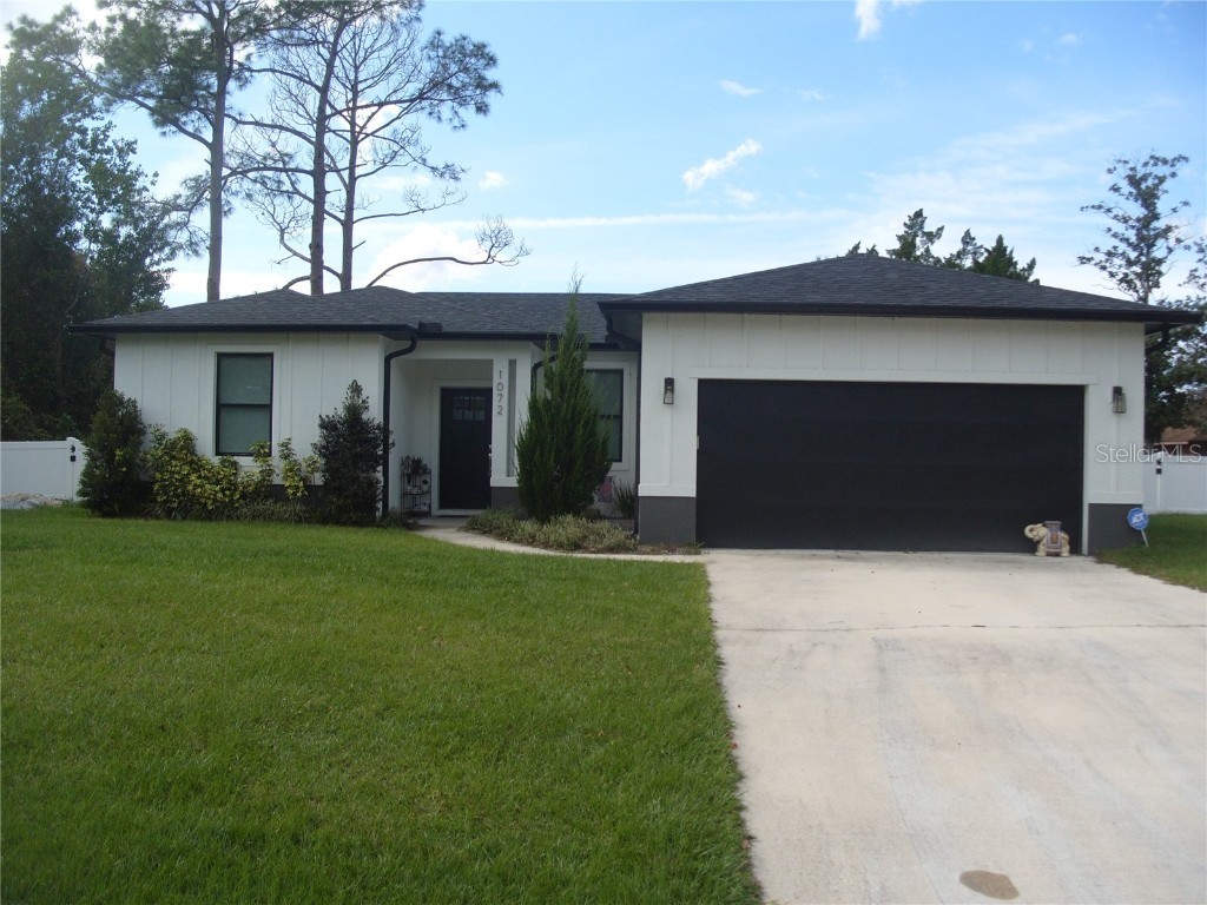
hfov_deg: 52.6
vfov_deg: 40.7
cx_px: 604
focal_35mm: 35
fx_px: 1220
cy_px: 452
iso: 80
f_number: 2.8
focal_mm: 7.8
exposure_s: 1/1500
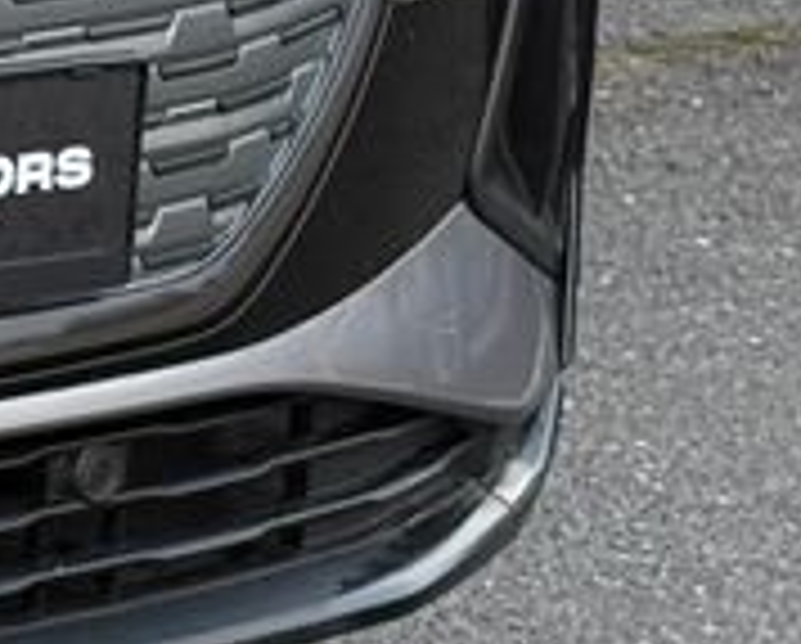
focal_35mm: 269
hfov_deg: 6.7
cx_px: -1278
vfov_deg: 5.7
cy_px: -351
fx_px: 6388
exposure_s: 1/121
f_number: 1.78
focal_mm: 6.76
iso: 64
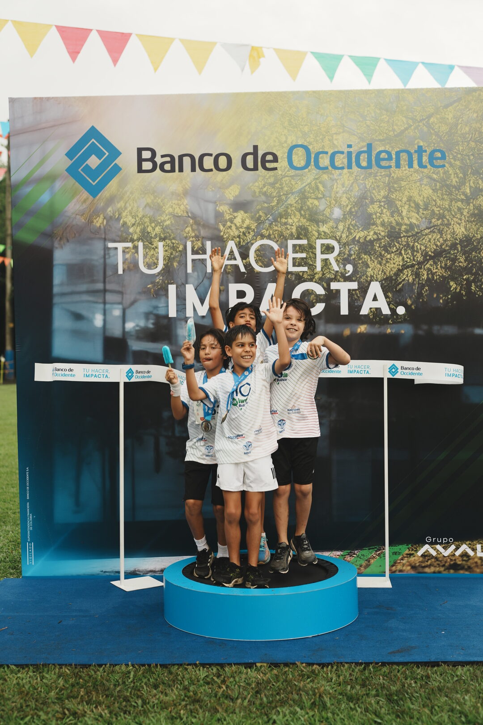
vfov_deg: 39.6
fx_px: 1006
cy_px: 362
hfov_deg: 27.0
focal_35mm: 50
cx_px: 242
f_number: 2.5
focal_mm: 50
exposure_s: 1/250
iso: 160
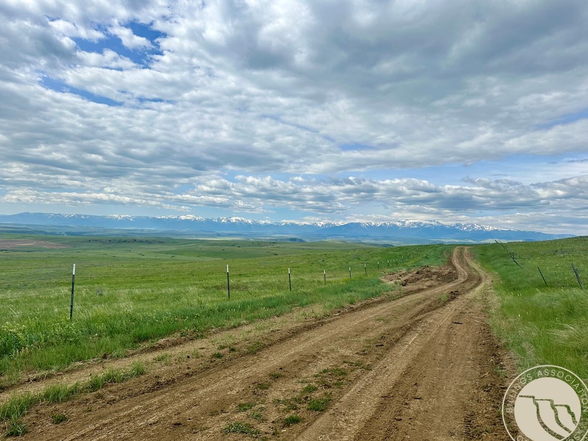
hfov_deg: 69.4
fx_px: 425
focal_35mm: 25
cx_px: 287
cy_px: 226
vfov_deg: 54.9
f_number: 1.78
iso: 80
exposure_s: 1/7576
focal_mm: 6.86
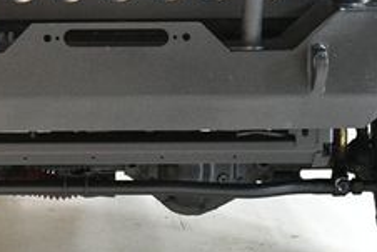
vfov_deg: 13.3
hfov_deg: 19.9
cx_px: 112
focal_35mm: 102
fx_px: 1069
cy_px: 13
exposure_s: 1/100
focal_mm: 24
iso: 3200
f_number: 3.8
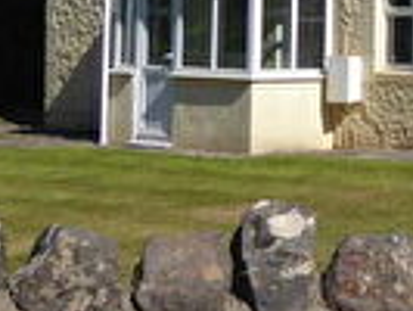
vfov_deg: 11.5
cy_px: -79
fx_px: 1505
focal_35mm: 126
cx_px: 509
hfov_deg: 15.0
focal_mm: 4.3
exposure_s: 1/1300
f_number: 3.3
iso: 80
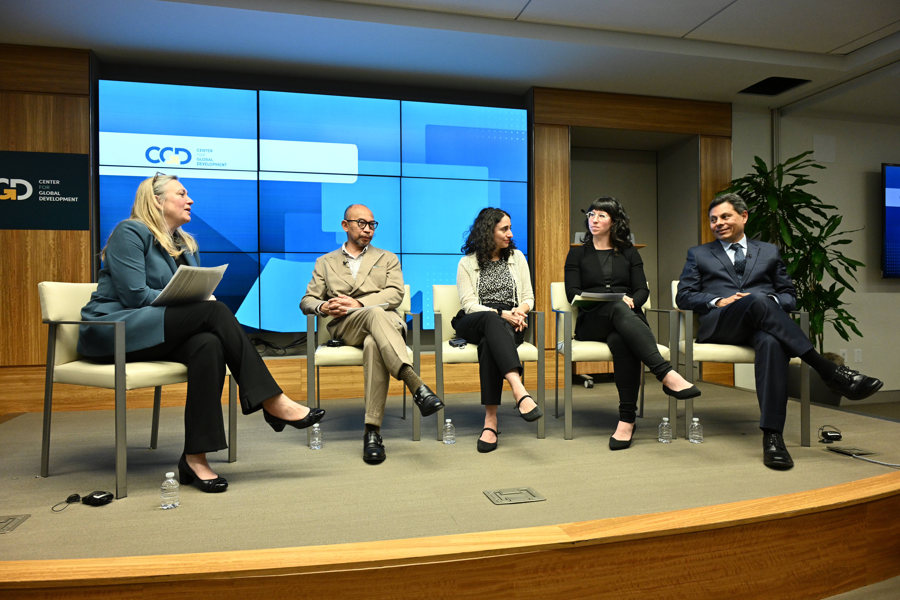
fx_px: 600
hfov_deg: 73.7
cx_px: 450
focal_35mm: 24
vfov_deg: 53.1
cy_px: 300
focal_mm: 24
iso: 2000
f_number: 5.6
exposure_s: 1/100
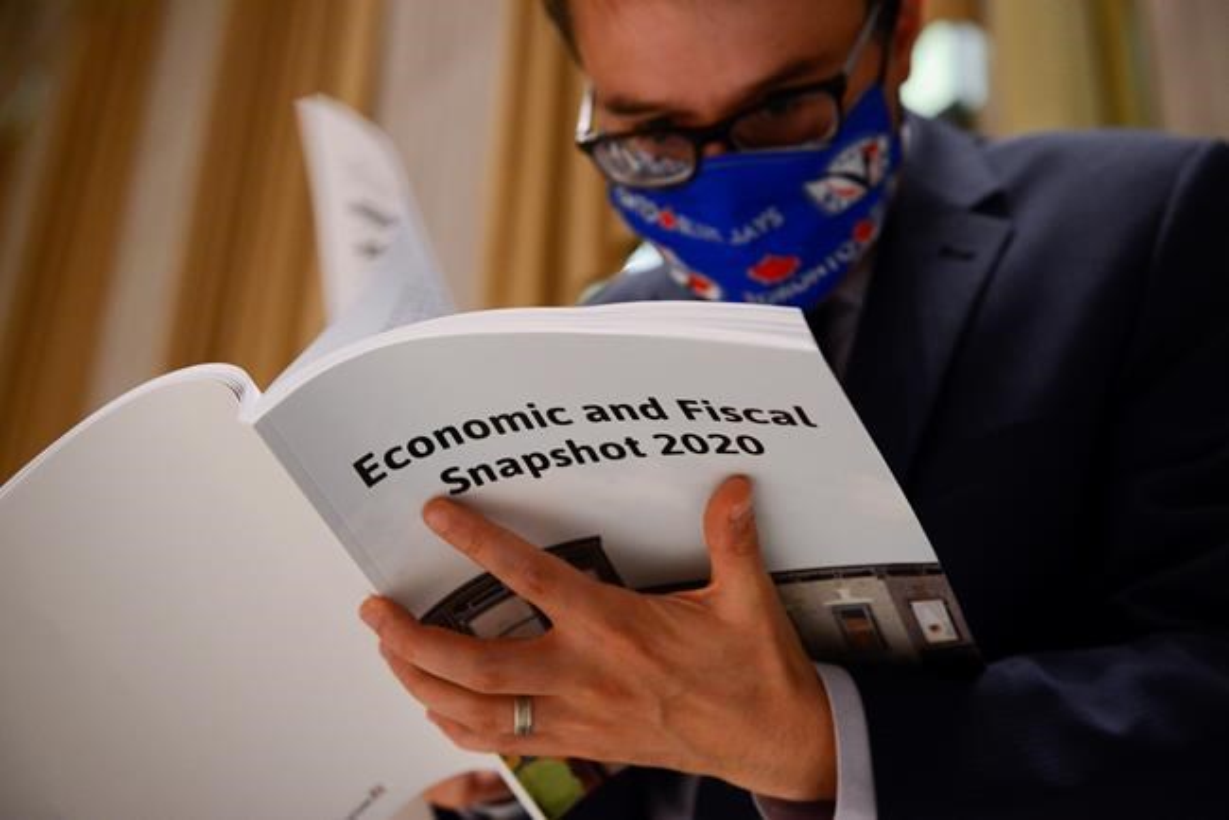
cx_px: 614
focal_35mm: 50
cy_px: 410
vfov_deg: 27.0
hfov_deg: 39.6
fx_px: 1708
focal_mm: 50
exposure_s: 1/125
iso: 3200
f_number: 4
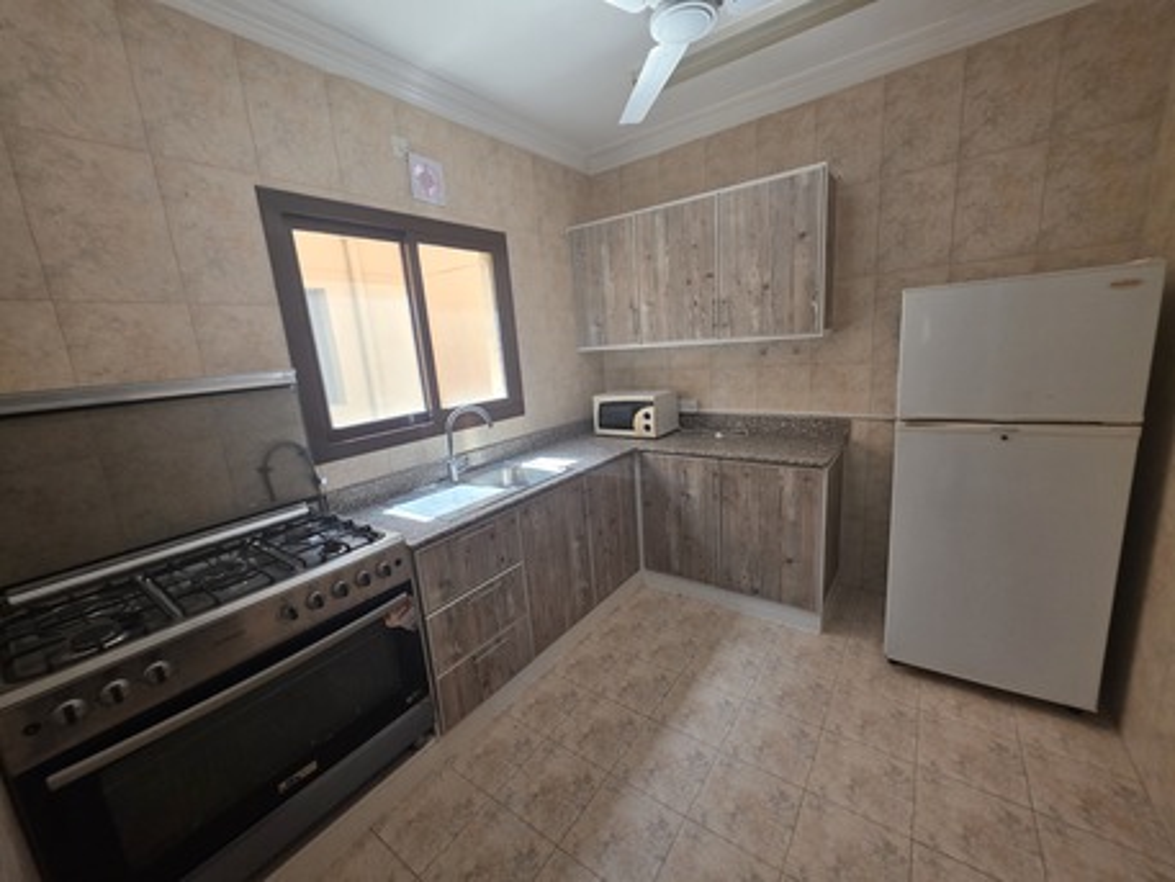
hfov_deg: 106.2
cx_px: 588
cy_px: 441
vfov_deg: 89.9
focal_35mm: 13
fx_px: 441
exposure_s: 1/100
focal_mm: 2.2
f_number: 1.9
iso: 200
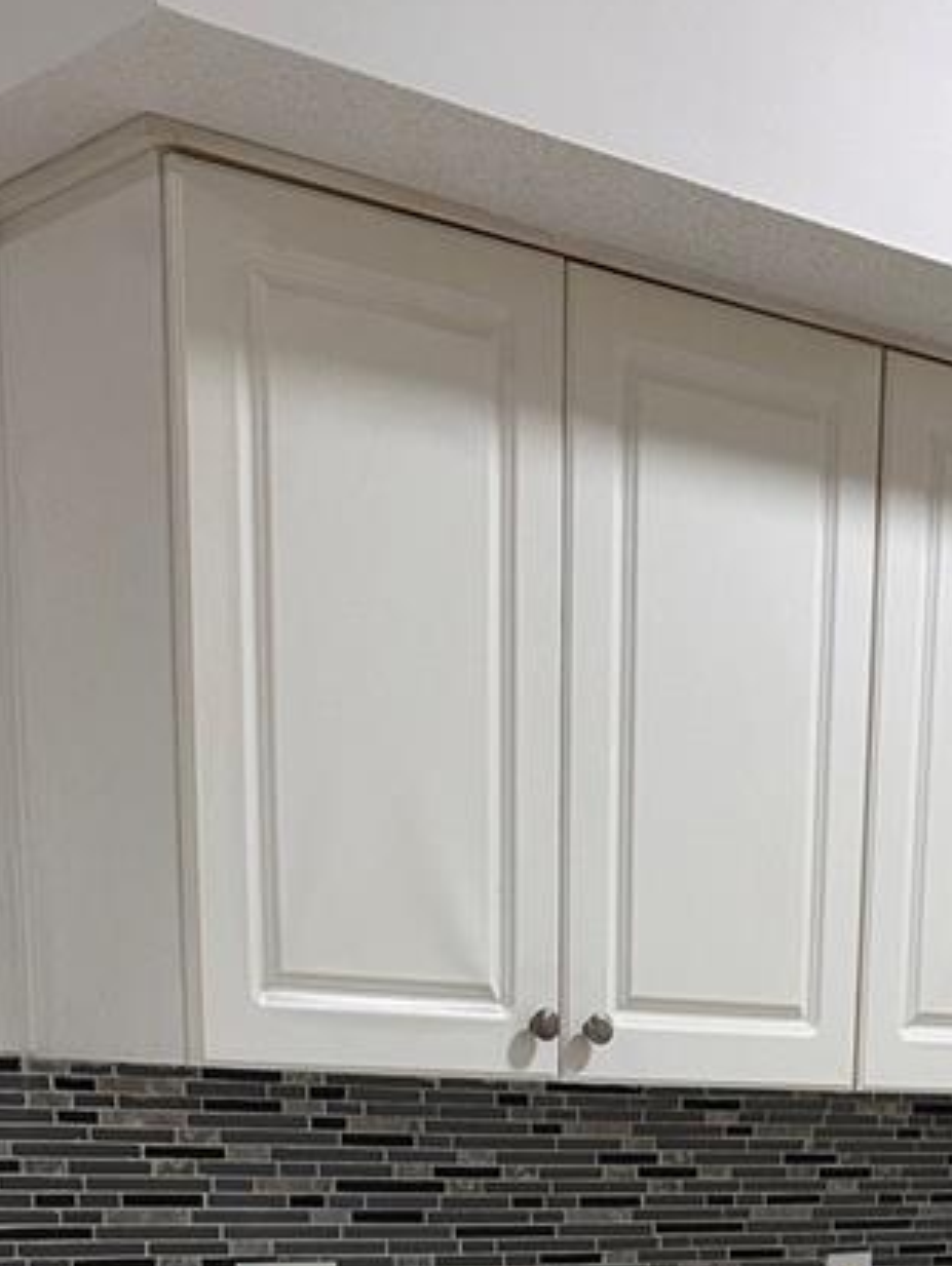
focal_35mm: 70
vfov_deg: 23.4
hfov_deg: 20.7
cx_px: 792
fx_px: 2563
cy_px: 1780
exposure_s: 1/121
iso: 160
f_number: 1.78
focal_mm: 6.86
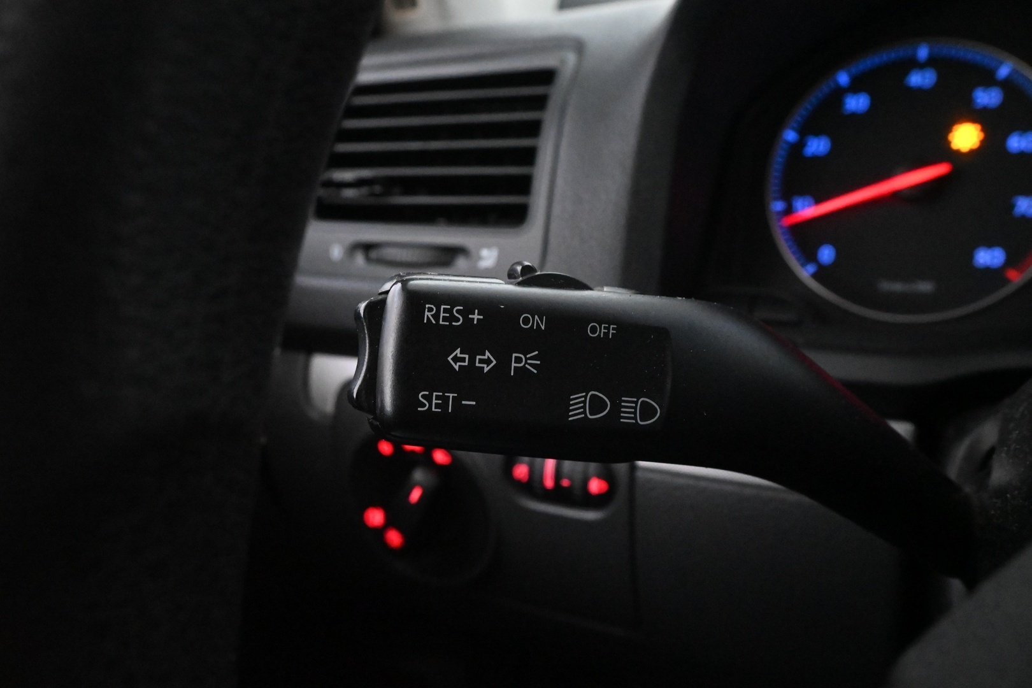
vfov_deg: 46.8
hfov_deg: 65.9
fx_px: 795
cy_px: 344
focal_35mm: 28
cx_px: 516
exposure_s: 1/30
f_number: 7.1
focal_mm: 18.5
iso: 11400
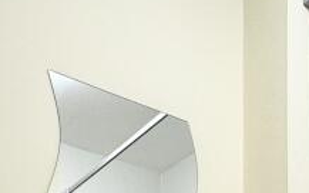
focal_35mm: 70
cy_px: 412
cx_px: 261
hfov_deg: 28.5
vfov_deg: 14.6
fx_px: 590
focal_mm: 2.22
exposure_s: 1/50
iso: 160
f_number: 2.2
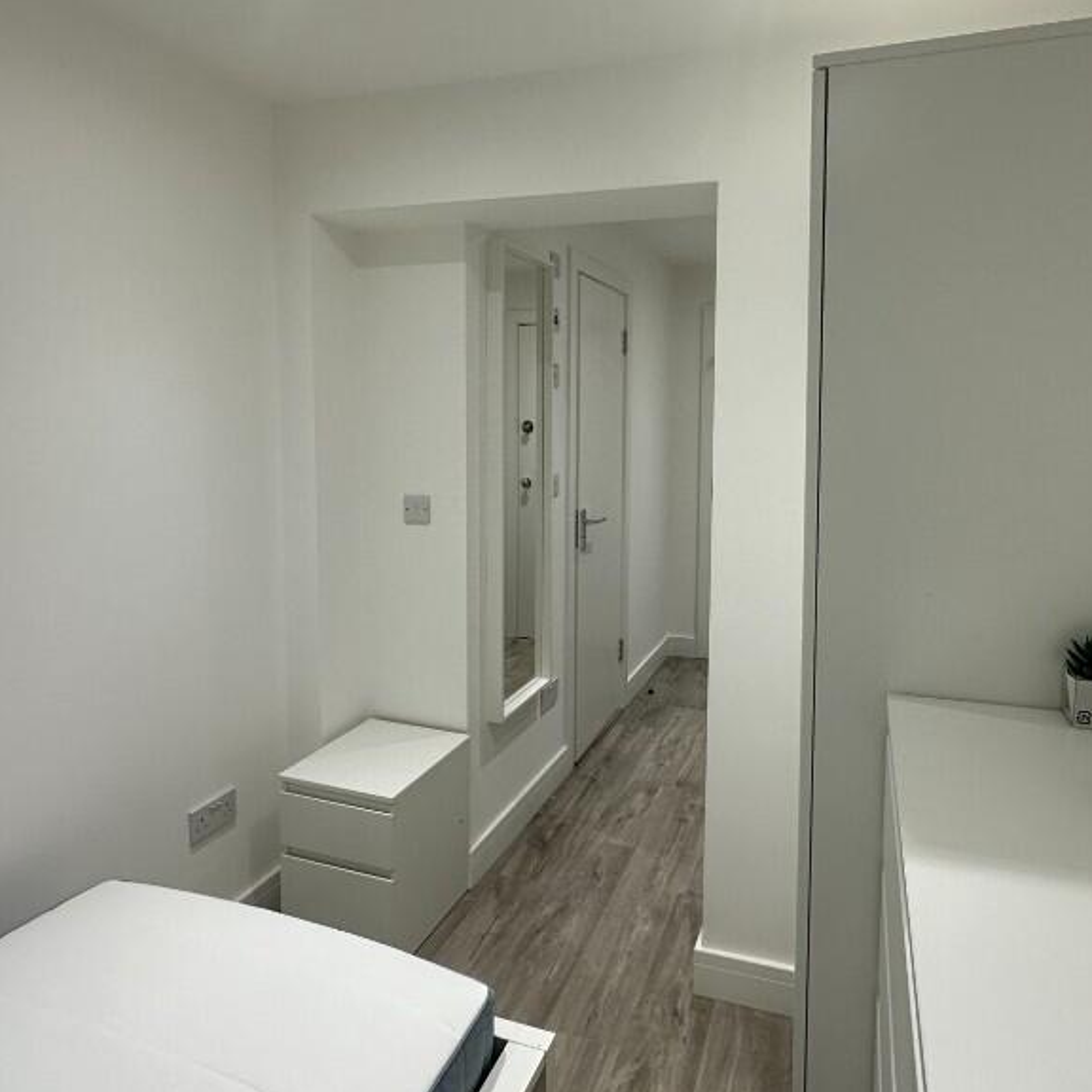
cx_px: 633
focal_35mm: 22
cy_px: 478
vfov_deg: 69.4
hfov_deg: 69.2
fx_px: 785
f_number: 2.2
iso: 160
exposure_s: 1/100
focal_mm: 2.22
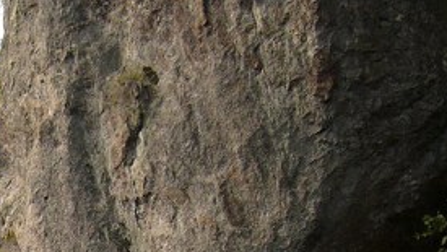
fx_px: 1316
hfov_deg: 18.5
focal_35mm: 111
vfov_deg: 10.4
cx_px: -44
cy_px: 432
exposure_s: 1/320
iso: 80
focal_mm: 5.8
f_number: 2.8
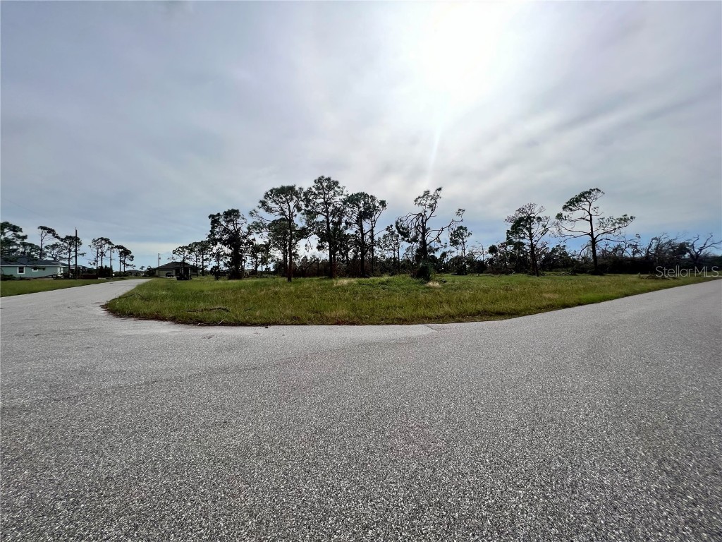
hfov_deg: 106.2
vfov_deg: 89.9
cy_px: 271
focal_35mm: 13
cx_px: 361
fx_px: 271
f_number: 1.8
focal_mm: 1.57
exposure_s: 1/2660
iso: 32
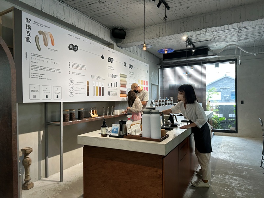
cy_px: 99
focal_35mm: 24
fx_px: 183
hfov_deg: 71.6
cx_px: 132
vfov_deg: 56.8
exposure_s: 1/120
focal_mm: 6.86
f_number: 1.78
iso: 125
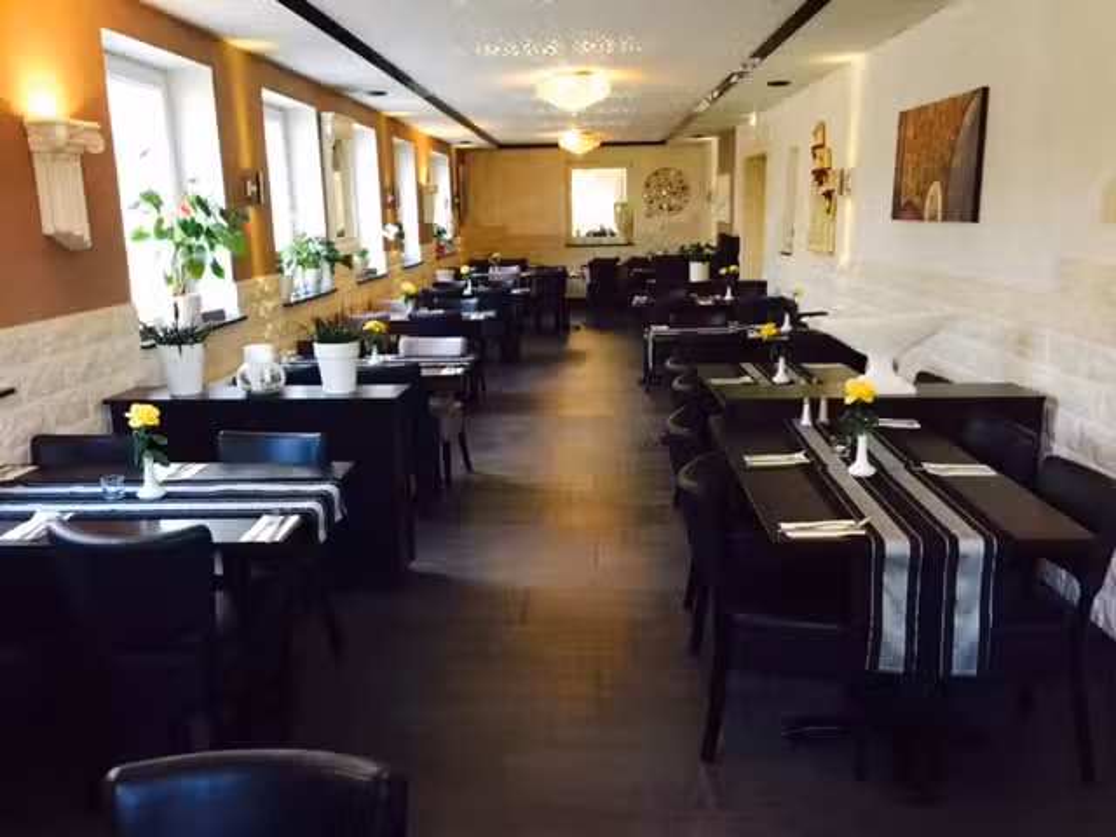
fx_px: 935
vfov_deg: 48.2
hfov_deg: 61.7
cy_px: 418
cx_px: 558
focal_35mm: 29
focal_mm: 4.15
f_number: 2.2
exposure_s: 1/33
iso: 320
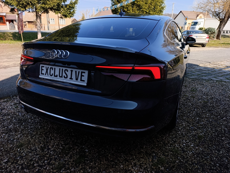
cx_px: 115
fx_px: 153
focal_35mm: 23
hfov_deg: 73.8
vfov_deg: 59.0
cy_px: 86
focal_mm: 6.14
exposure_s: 1/1041
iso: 50
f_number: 1.6
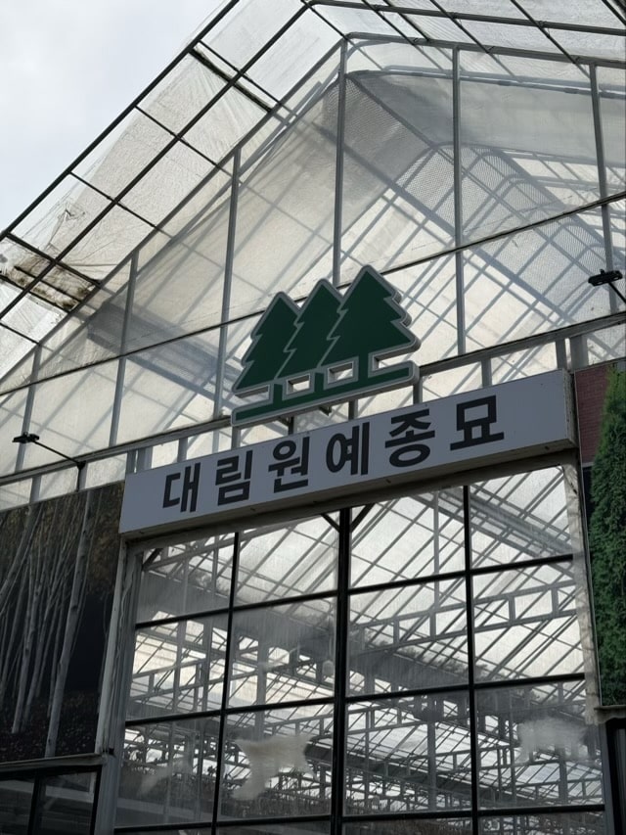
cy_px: 418
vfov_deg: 39.7
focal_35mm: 48
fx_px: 1157
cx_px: 313
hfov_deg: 30.3
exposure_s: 1/481
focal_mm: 6.76
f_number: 1.78
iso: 64
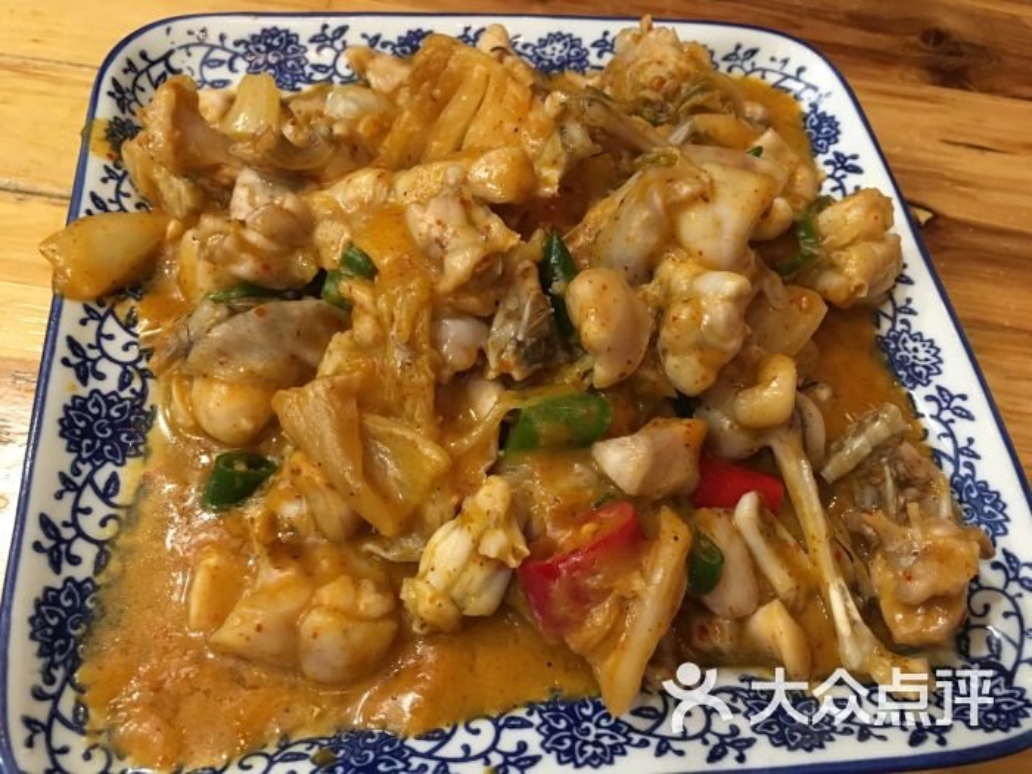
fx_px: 865
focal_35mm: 29
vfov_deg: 48.2
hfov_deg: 61.7
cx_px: 516
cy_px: 387
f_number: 2.2
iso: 200
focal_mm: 4.15
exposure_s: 1/20
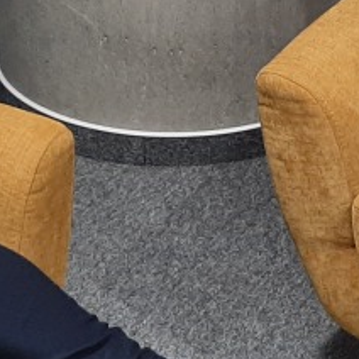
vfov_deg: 13.1
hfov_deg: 13.4
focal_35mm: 130
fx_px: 1525
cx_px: 281
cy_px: -81
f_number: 1.7
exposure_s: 1/50
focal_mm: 3.93
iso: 125
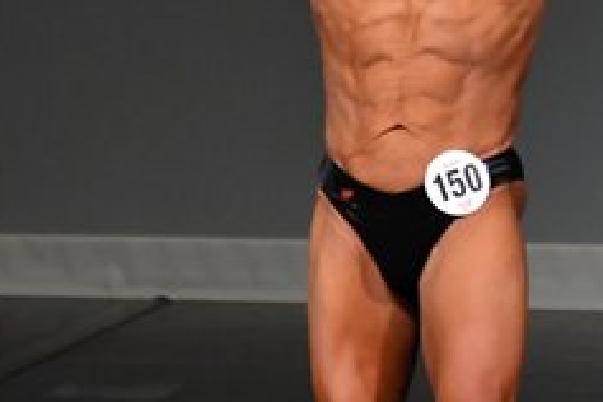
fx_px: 20534
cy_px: 247
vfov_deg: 1.1
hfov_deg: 1.7
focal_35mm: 1226
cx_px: 968
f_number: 5.6
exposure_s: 1/400
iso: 4000
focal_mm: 250
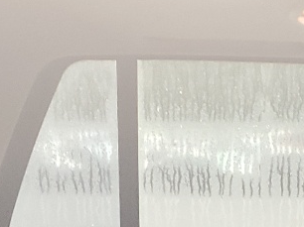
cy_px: 552
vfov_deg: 9.6
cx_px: 329
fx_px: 1193
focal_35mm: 136
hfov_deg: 14.2
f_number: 1.5
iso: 101
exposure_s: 1/60.2
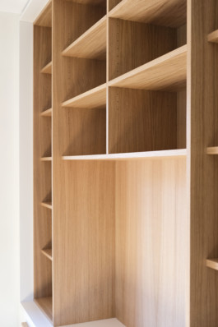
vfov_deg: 46.4
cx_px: 109
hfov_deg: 31.9
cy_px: 164
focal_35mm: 42
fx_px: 382
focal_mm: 27.7
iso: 250
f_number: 3.2
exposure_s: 1/60
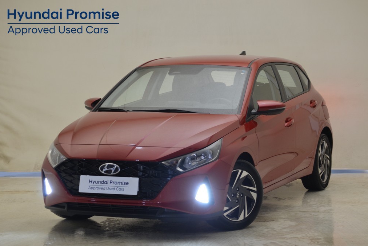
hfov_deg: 19.8
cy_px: 123
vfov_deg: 13.3
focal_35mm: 103
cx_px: 184
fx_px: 1053
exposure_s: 1/13
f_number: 6.3
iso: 400
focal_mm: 68
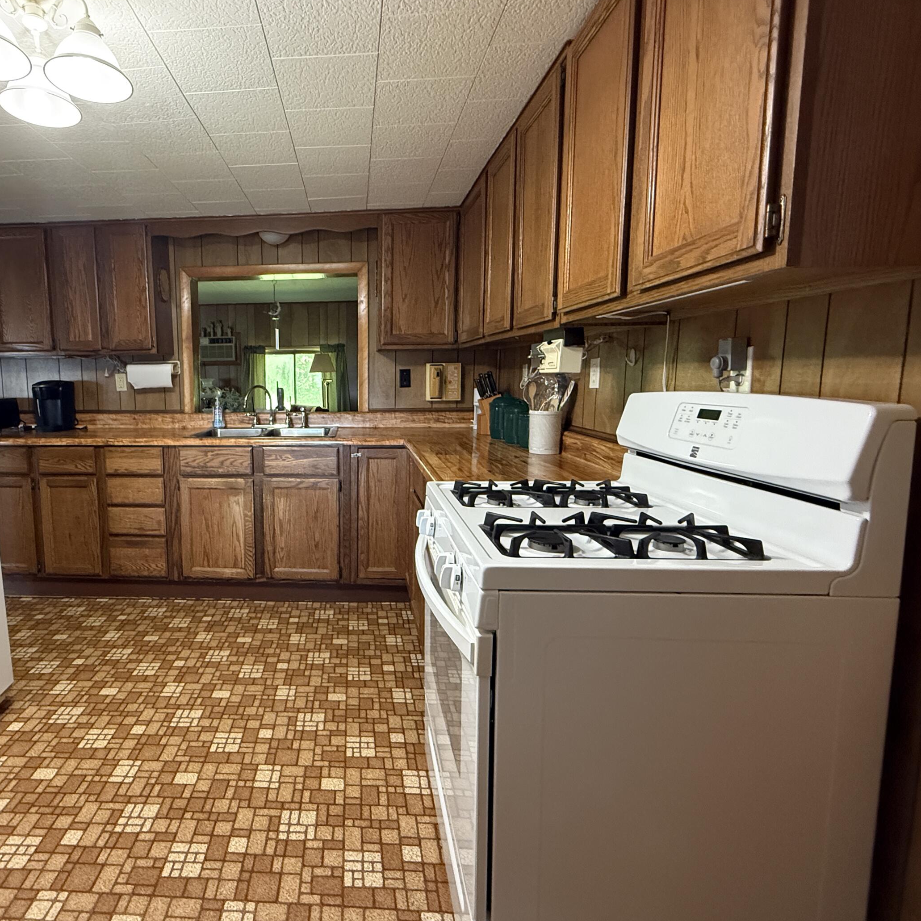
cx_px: 318
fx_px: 542
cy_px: 440
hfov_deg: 78.5
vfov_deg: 80.7
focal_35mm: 18
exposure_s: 1/60
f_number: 2.2
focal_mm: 2.22
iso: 640
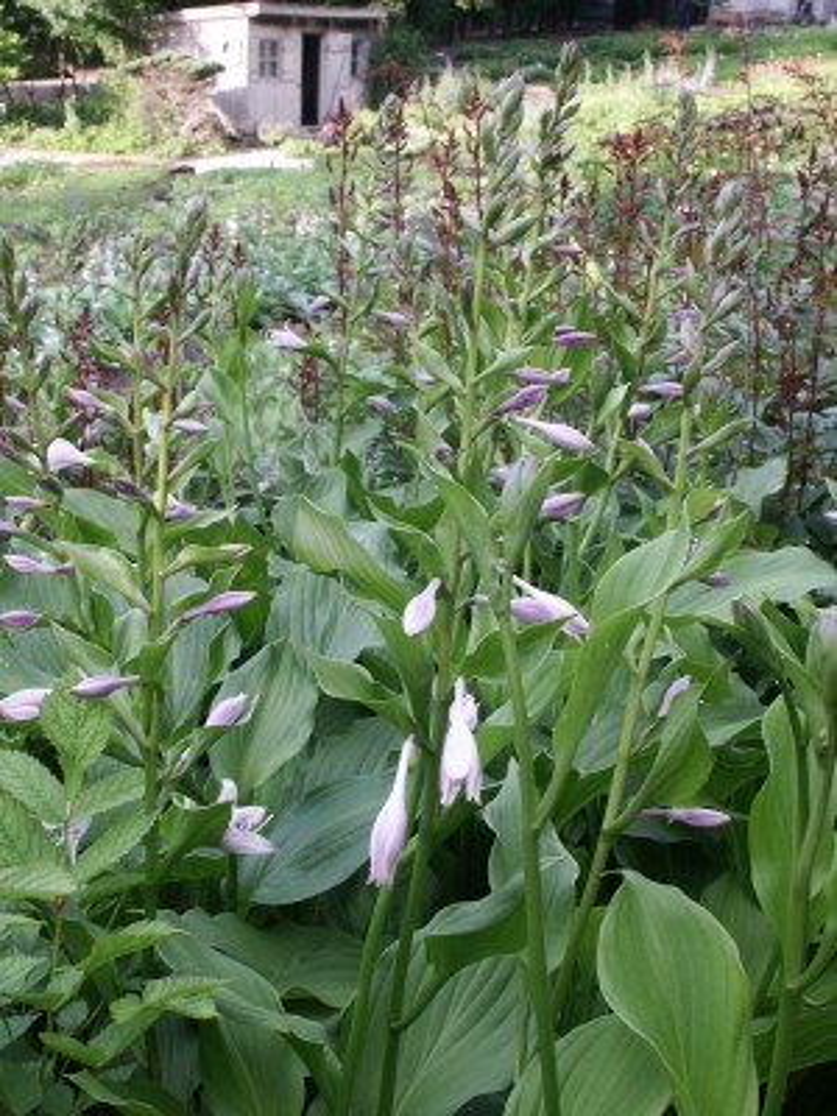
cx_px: 418
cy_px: 558
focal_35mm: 54
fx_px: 1741
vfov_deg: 35.5
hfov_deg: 27.0
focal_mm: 13.95
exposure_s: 1/60
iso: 100
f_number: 6.7
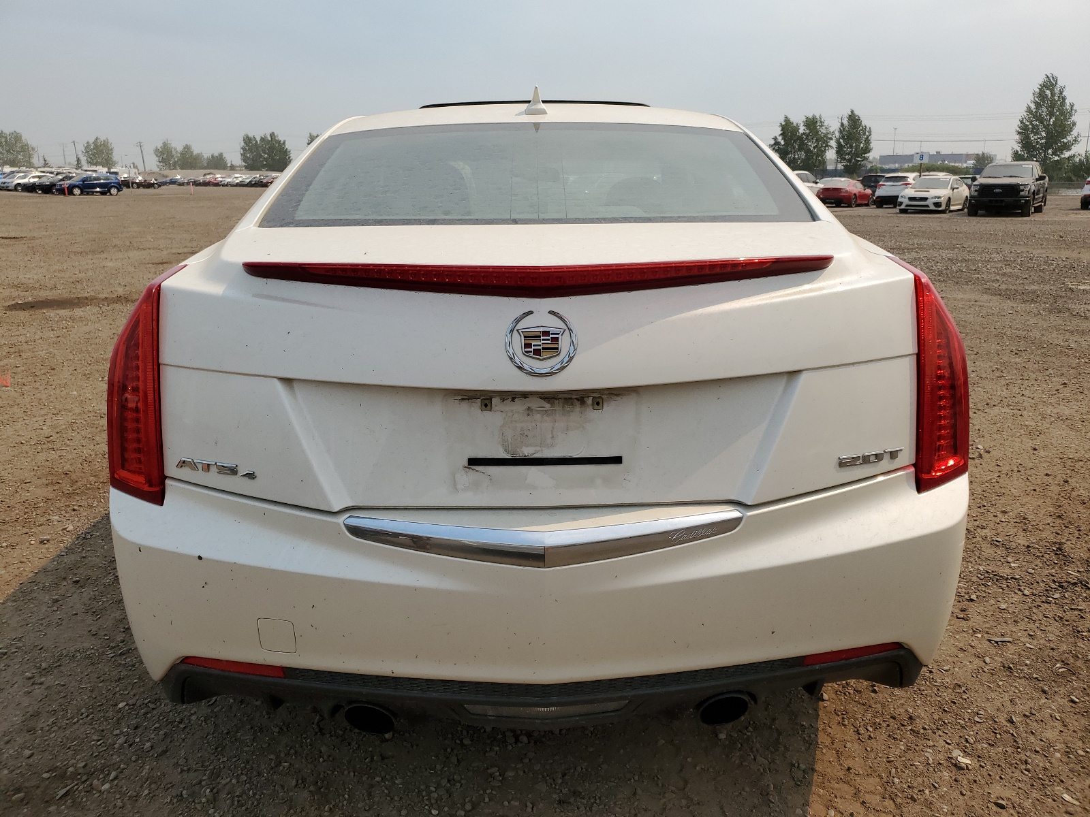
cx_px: 545
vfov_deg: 53.1
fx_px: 819
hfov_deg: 67.3
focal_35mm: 26
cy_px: 408
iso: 50
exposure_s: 1/5000
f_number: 1.5
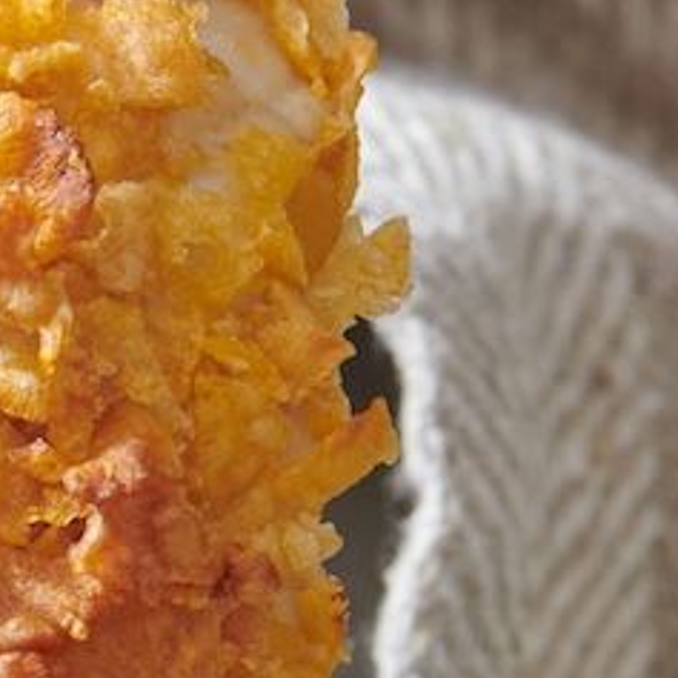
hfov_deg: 2.6
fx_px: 15046
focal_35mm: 679
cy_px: 1519
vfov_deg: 2.6
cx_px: -629
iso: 200
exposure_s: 1/250
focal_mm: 105
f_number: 13
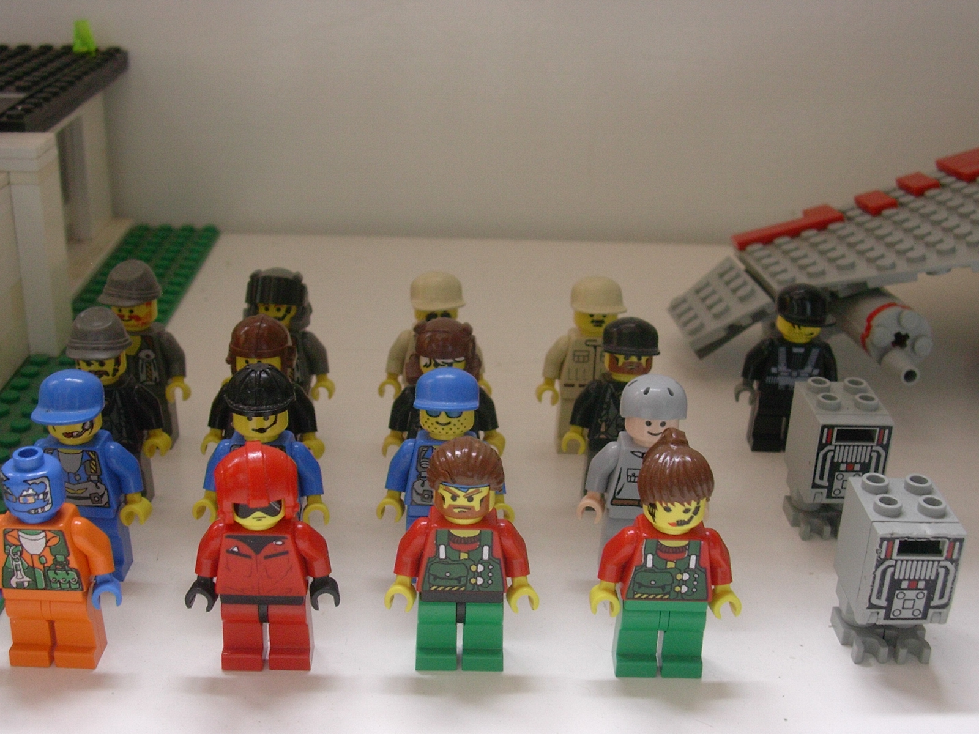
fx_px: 1273
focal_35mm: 45
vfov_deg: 32.2
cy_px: 367
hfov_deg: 42.1
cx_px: 490
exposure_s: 1/7.7
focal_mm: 6.7
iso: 70
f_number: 2.9
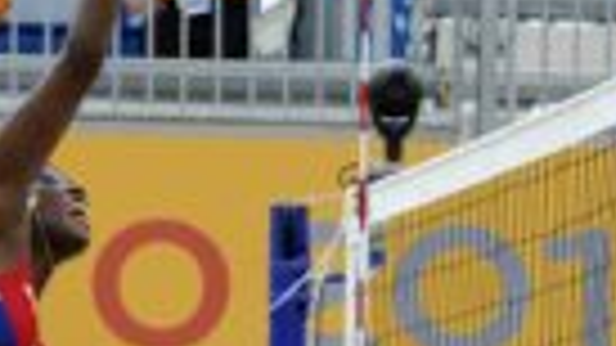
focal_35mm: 328
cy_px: 337
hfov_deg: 6.6
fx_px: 5356
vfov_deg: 3.7
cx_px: 72
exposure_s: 1/1000
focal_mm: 70
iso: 500
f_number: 5.6
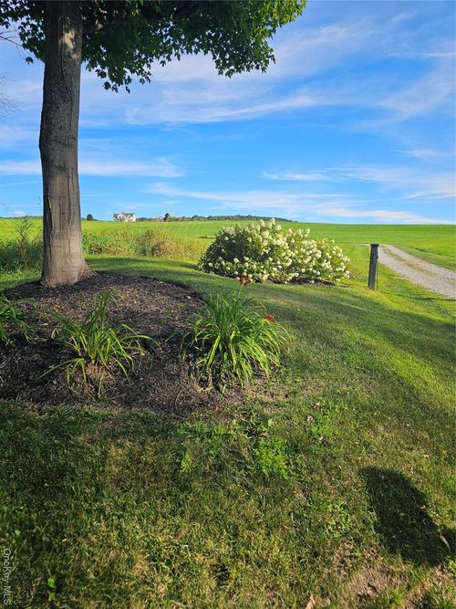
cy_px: 304
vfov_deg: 73.9
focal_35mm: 23
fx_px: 404
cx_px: 228
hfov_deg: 58.9
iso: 20
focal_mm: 6.3
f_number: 1.7
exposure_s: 1/1033
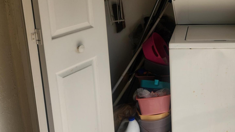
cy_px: 26
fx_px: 312
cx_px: 217
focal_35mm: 50
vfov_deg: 23.6
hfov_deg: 38.1
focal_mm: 5.4
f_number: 1.8
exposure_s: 1/337
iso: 20
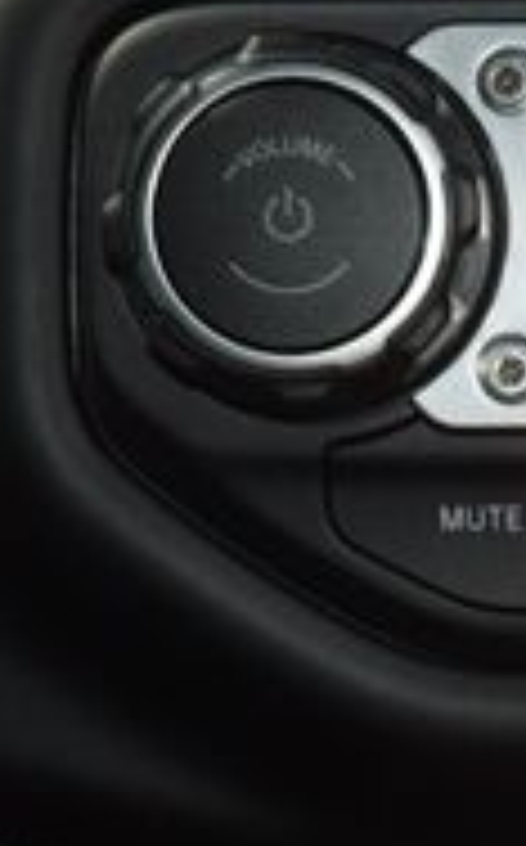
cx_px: 1398
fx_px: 8398
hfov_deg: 3.5
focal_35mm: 365
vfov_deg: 5.8
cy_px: 745
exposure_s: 1/10
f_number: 4.5
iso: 1400
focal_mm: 70
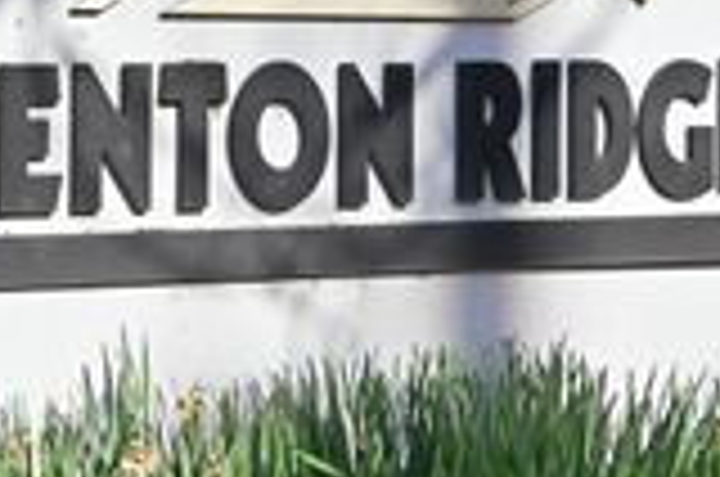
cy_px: 119
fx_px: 1876
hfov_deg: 21.7
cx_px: 270
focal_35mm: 94
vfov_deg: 14.4
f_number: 4
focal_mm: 30
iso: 200
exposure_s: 1/2500
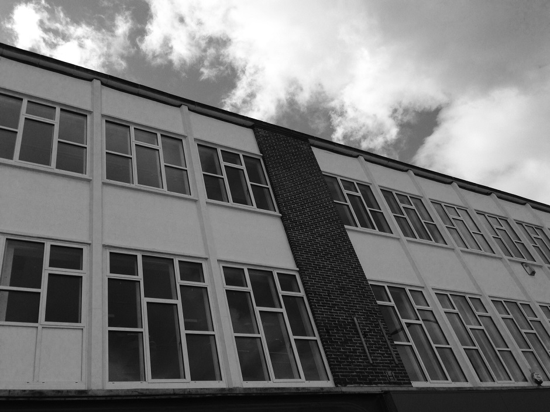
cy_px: 206
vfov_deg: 42.9
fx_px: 524
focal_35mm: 33
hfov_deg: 55.4
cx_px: 275
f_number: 2.4
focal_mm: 4.12
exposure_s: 1/3012
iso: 50
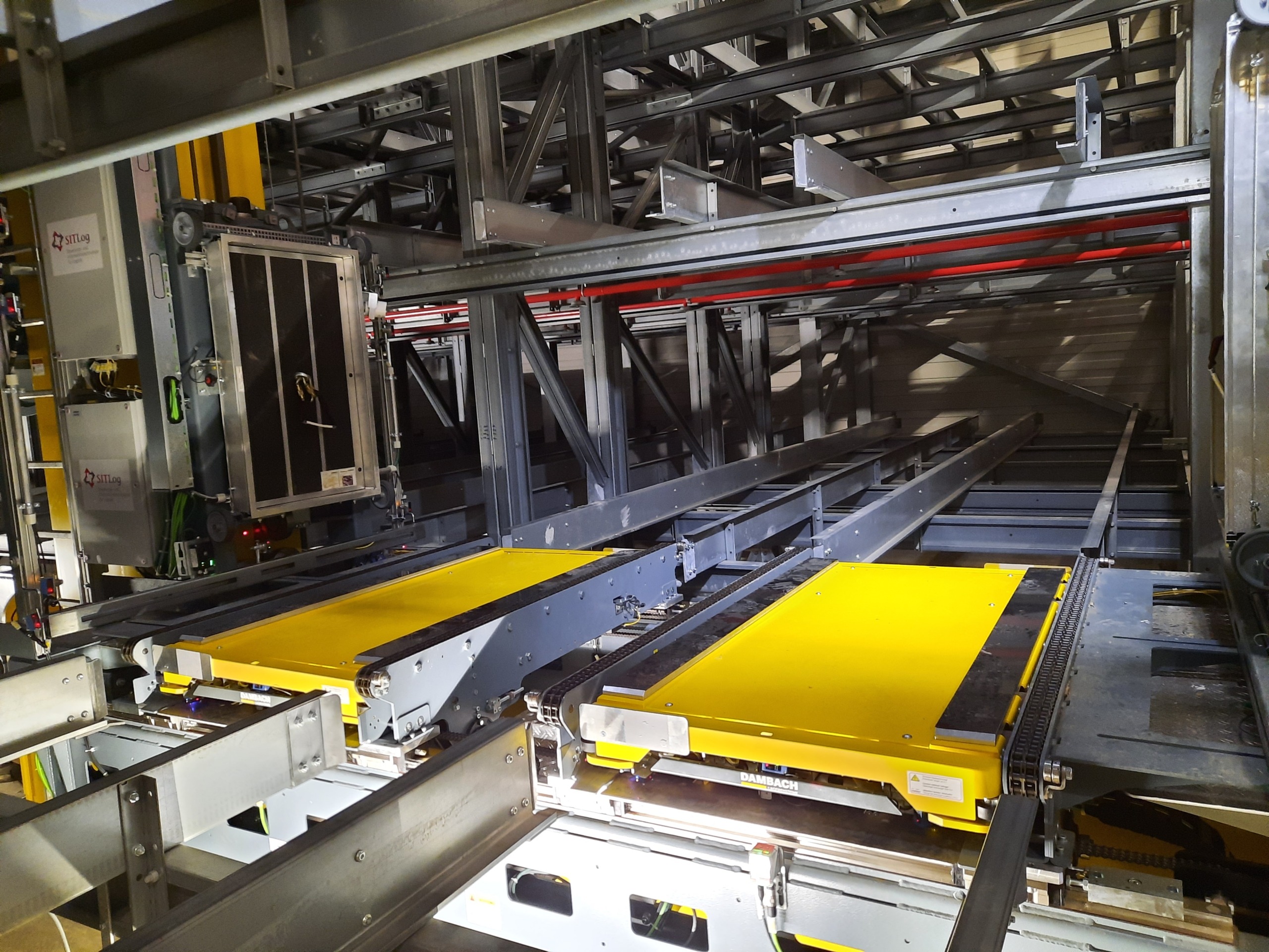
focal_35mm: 25
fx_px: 916
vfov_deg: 54.9
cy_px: 476
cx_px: 634
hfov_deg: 69.4
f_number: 2
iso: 400
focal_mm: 4.6
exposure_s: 1/25
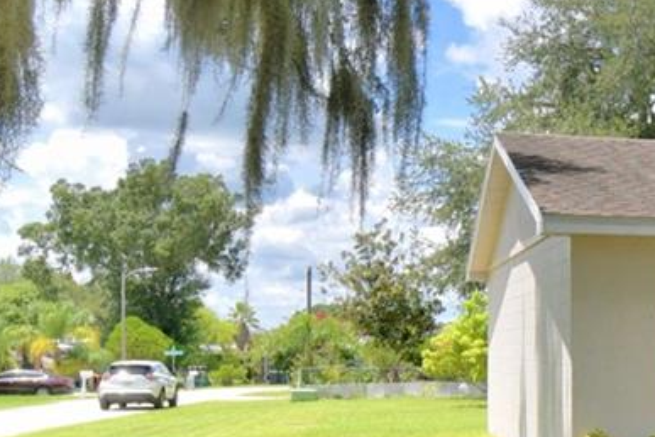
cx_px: 750
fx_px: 1128
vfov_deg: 21.7
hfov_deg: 28.8
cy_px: 327
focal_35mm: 62
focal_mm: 10
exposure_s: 1/250
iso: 100
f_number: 9
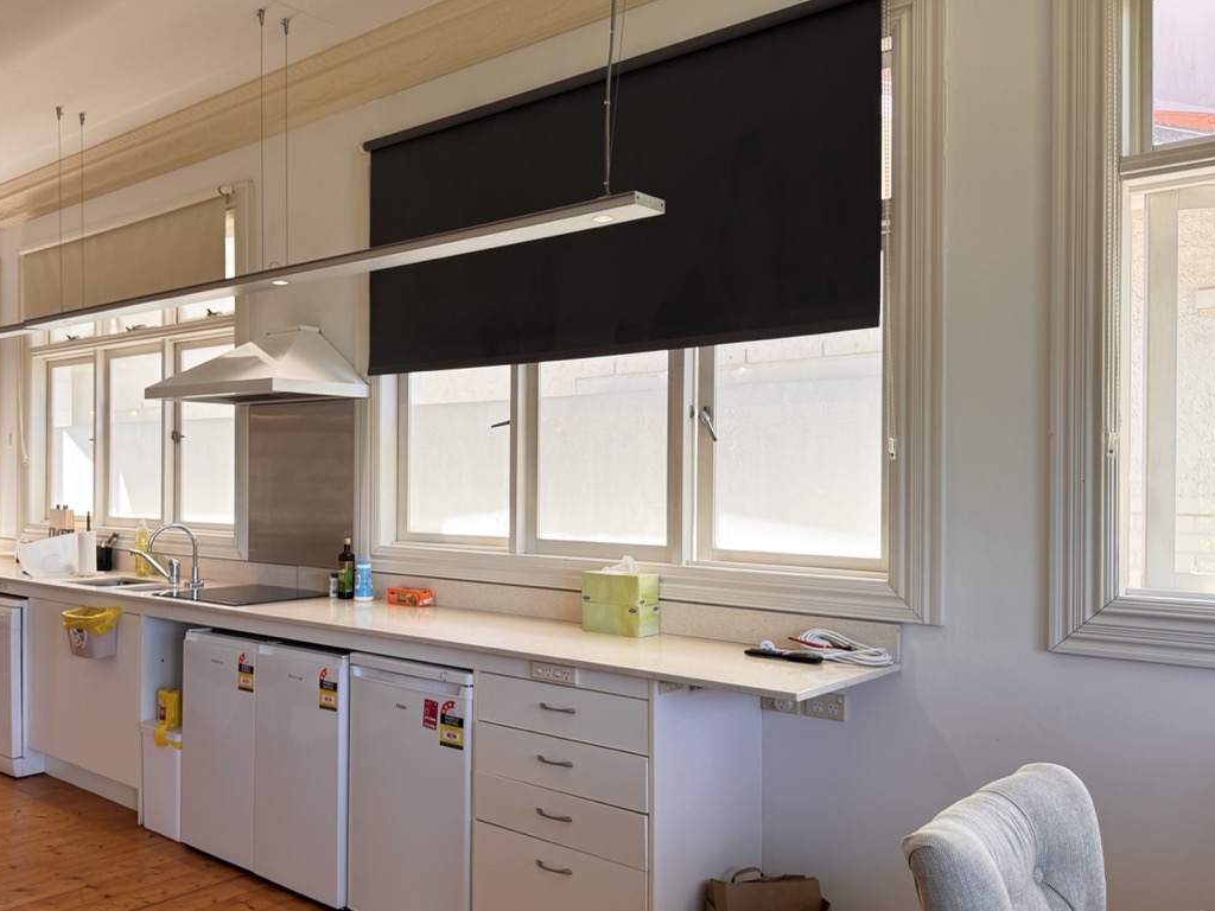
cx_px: 458
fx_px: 1053
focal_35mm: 30
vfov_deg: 46.8
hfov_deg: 59.2
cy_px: 473
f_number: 1.78
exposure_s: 1/192
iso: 80
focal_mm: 6.76
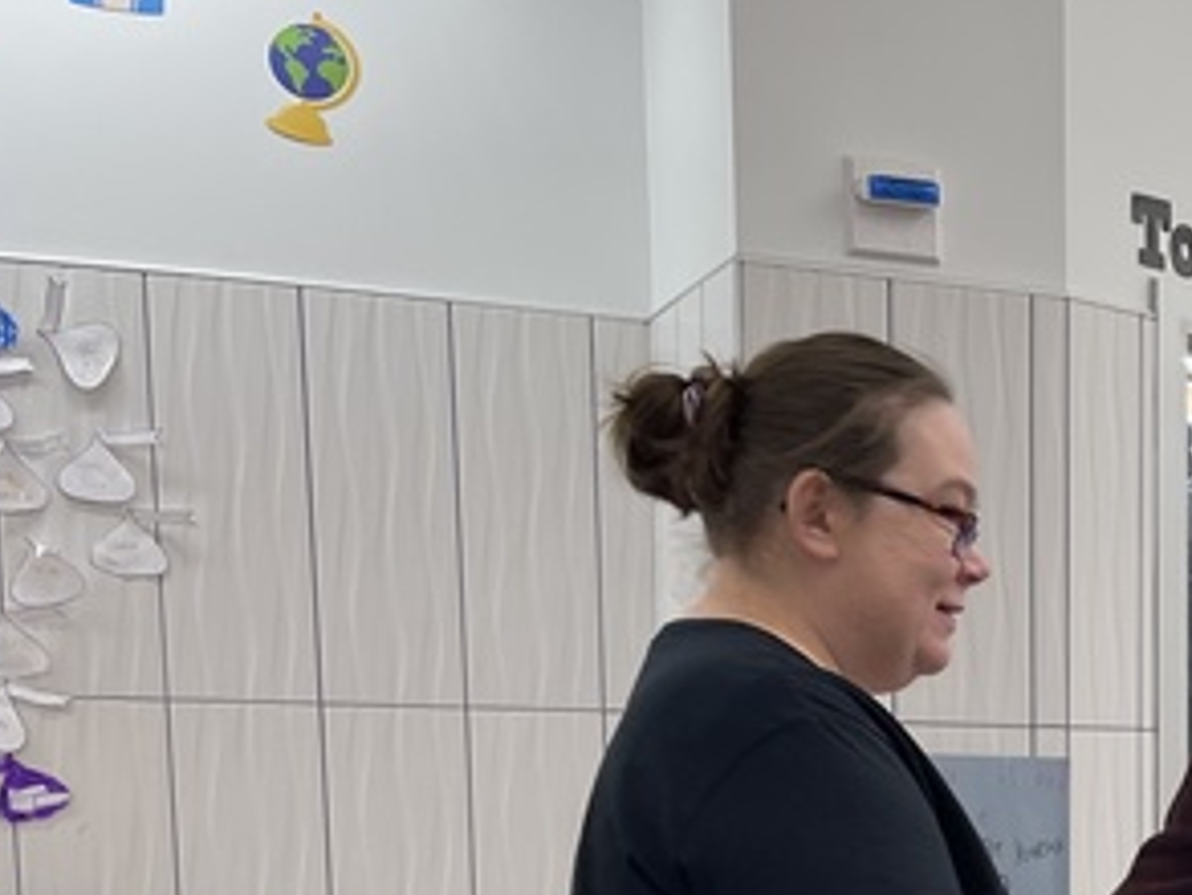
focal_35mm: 71
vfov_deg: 19.6
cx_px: 1501
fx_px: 2446
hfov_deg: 24.3
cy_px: 1062
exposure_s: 1/100
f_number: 1.6
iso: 80
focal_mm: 5.1
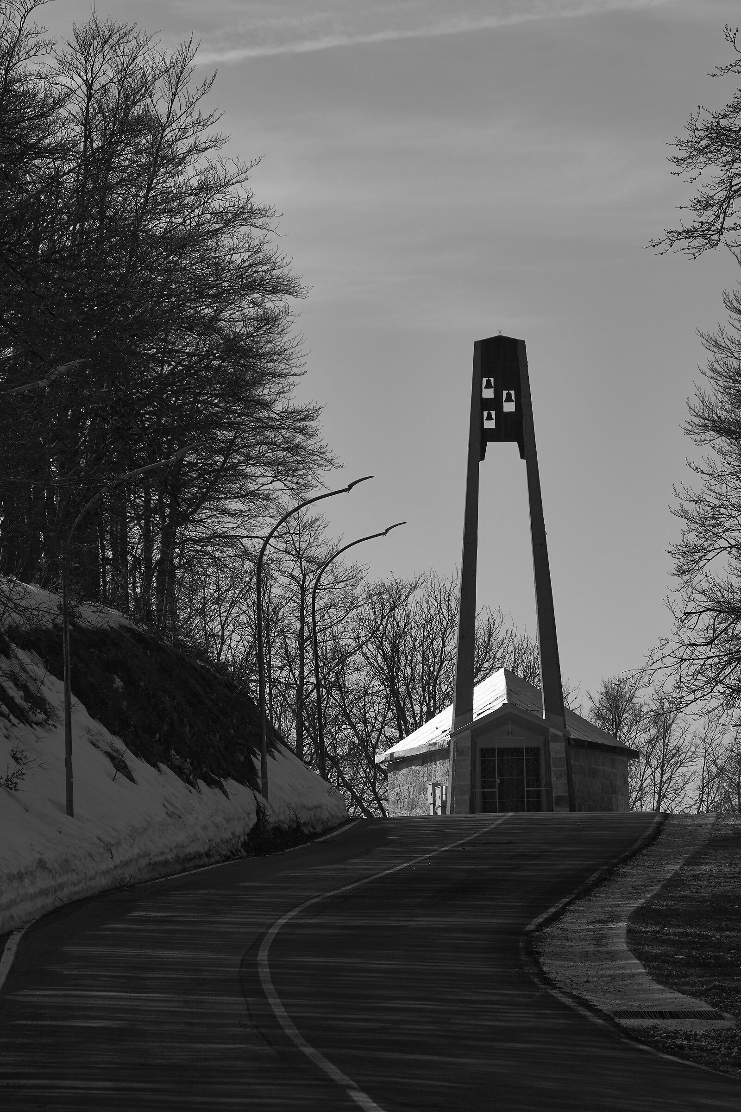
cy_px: 556
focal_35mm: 225
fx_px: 6946
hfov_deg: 6.1
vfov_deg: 9.1
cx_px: 370
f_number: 9
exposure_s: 1/1000
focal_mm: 150
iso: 100
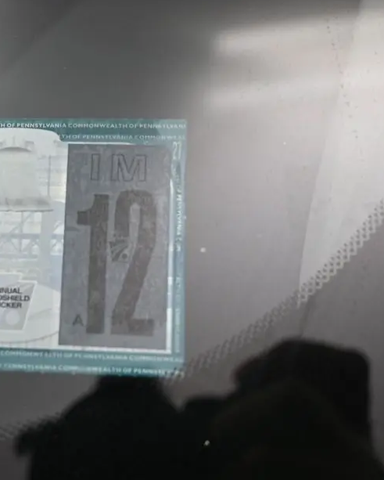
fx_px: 834
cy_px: 259
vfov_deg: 32.0
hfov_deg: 25.1
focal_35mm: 59
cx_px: 33
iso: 320
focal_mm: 25
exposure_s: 1/250
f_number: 4.2
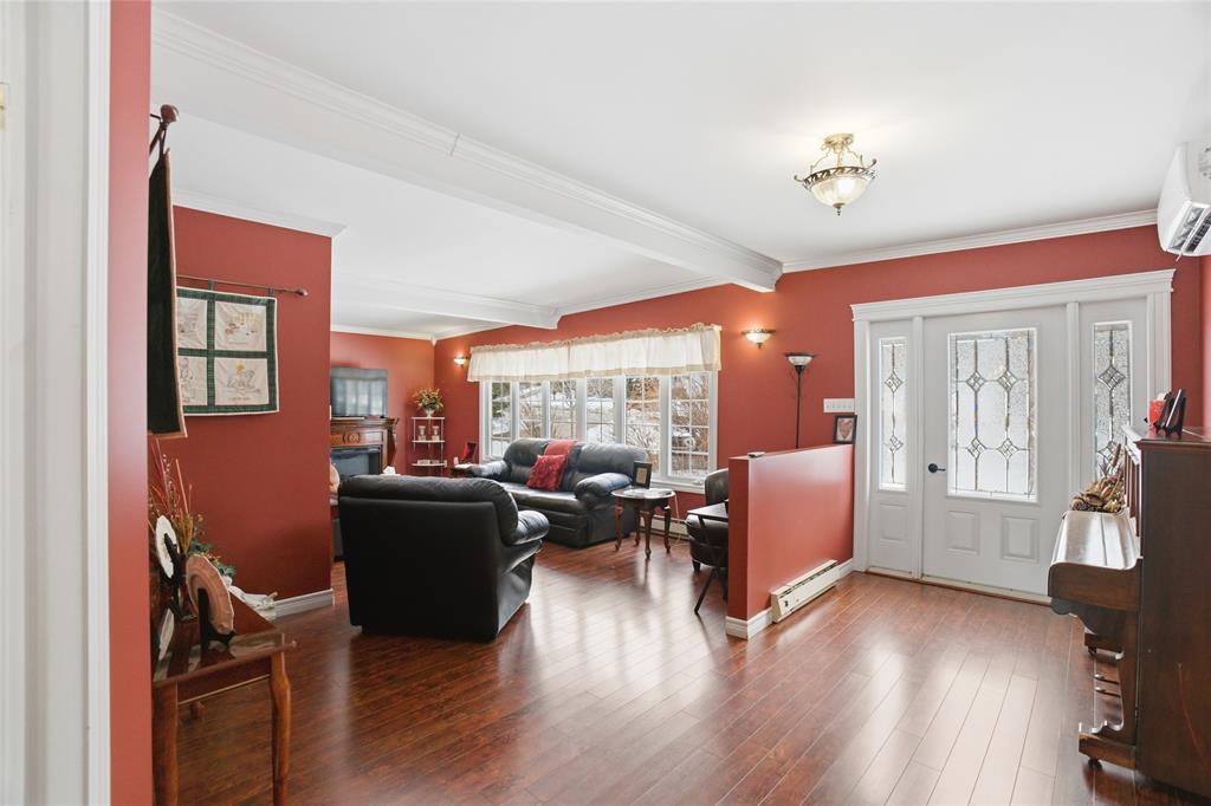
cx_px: 606
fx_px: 538
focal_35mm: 16
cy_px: 403
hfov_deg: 96.8
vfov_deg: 73.7
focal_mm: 16
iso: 100
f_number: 6.3
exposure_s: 1/50
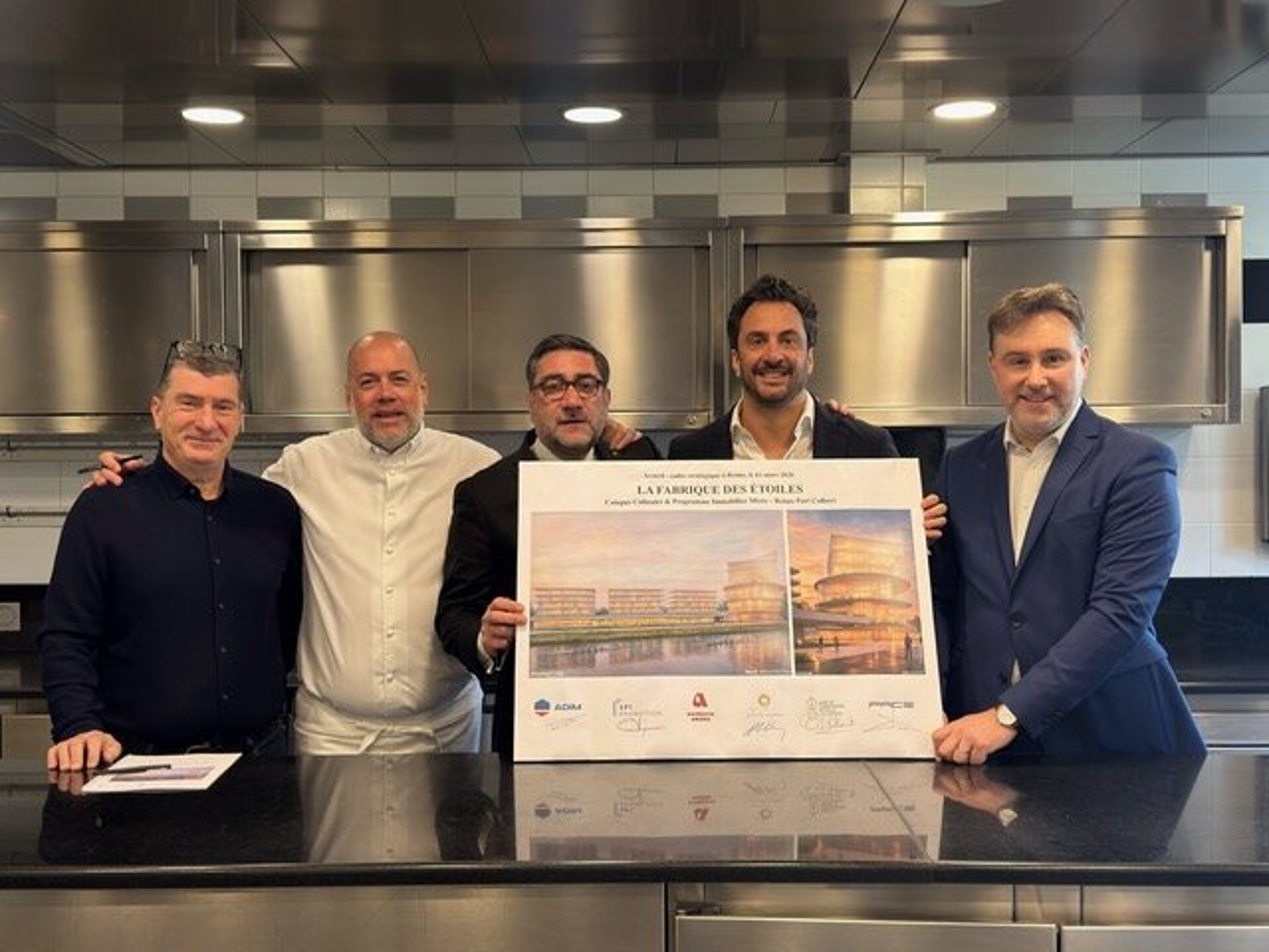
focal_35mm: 40
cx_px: 634
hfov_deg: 46.8
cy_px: 476
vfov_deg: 36.0
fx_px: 1466
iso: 80
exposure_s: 1/50
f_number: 1.78
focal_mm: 6.76
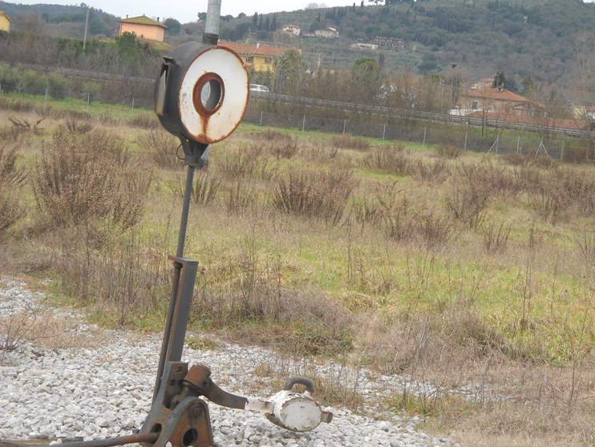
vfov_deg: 15.3
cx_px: 320
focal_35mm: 97
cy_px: 211
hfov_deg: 20.2
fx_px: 1668
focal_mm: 14.9
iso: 64
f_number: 4.8
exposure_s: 1/76
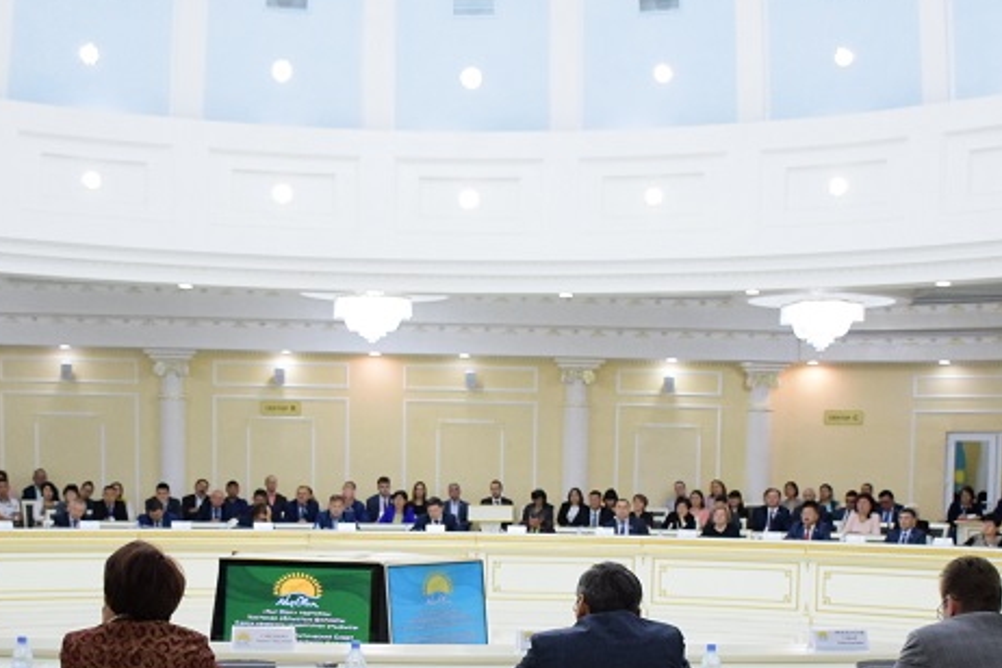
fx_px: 1809
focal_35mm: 65
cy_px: 673
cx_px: 531
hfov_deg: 31.0
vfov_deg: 20.2
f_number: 3.5
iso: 2000
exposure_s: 1/250
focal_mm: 20
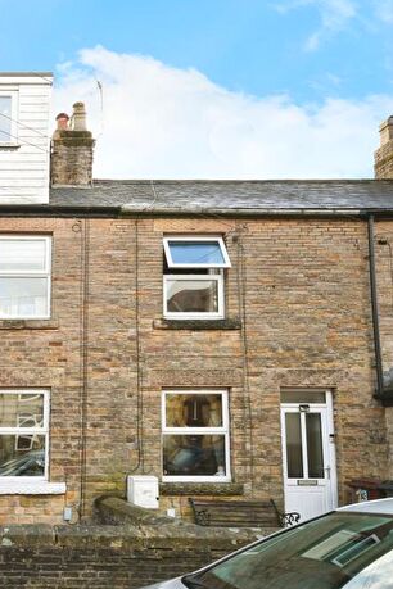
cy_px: 297
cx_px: -54
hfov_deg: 36.8
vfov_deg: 63.7
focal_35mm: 29
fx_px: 475
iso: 400
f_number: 8
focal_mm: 13
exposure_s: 1/125
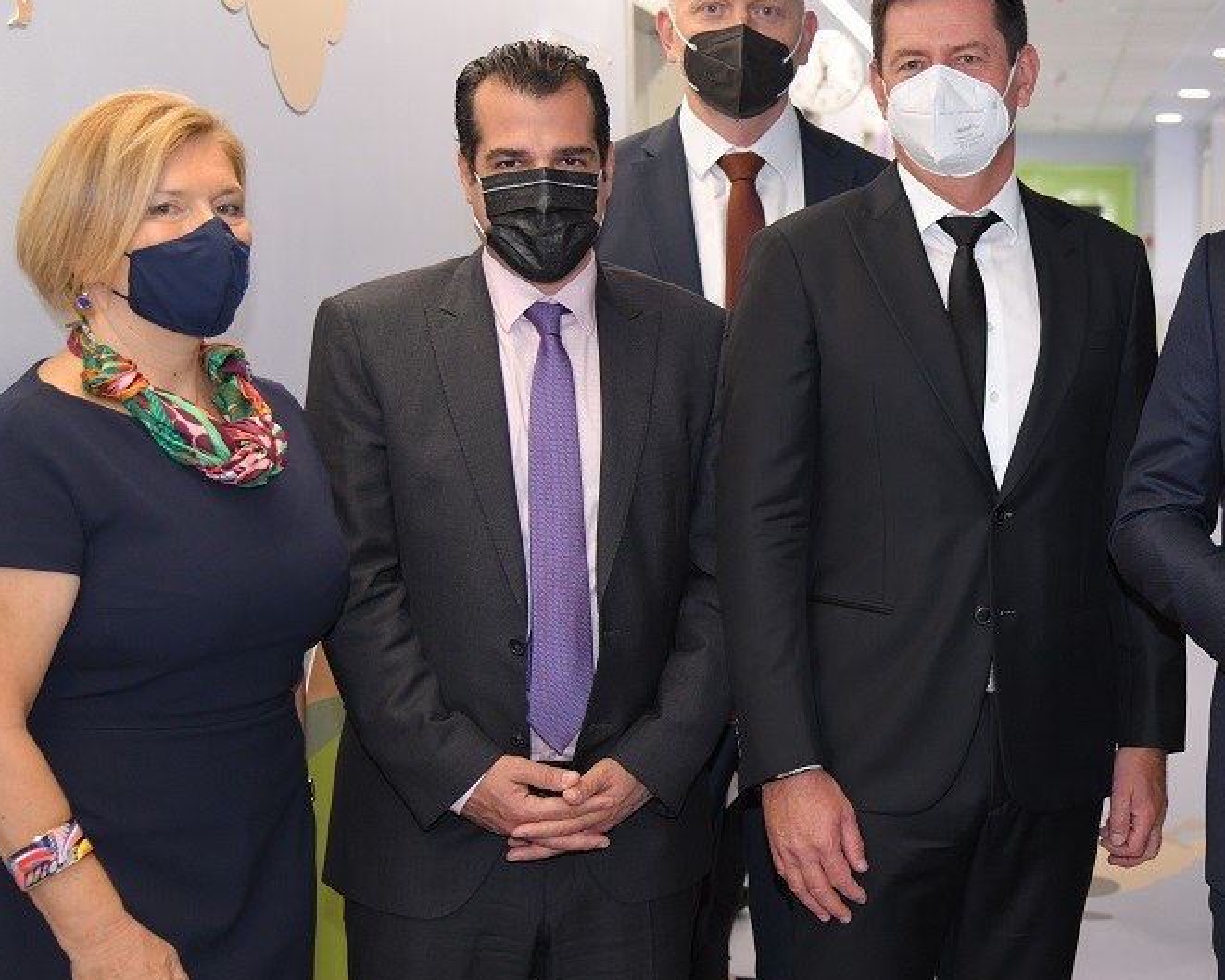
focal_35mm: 75
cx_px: 1045
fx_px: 2720
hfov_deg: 24.8
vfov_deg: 20.4
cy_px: 413
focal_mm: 44
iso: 1000
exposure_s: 1/250
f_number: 4
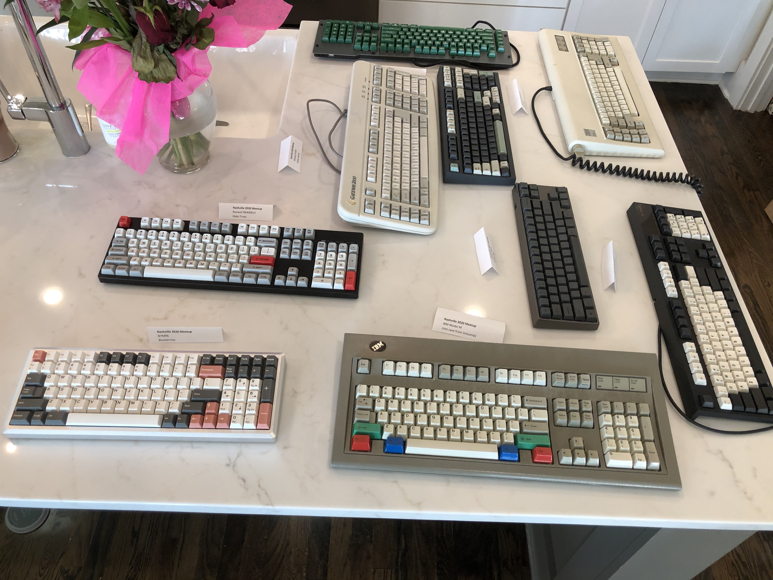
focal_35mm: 28
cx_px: 386
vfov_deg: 49.7
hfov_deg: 63.4
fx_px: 625
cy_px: 290
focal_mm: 3.99
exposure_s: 1/30
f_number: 1.8
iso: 32
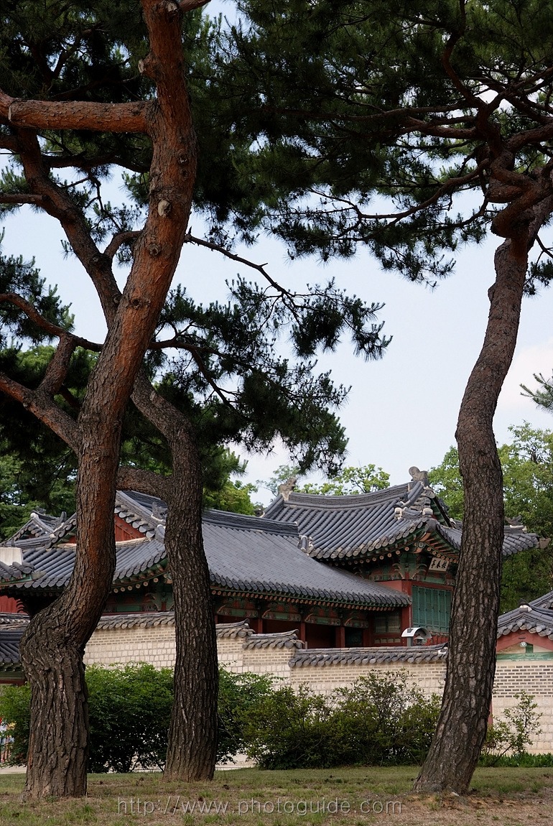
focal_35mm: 75
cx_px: 276
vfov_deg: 27.0
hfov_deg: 18.2
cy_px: 413
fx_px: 1723
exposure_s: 1/160
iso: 125
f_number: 5
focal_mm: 50
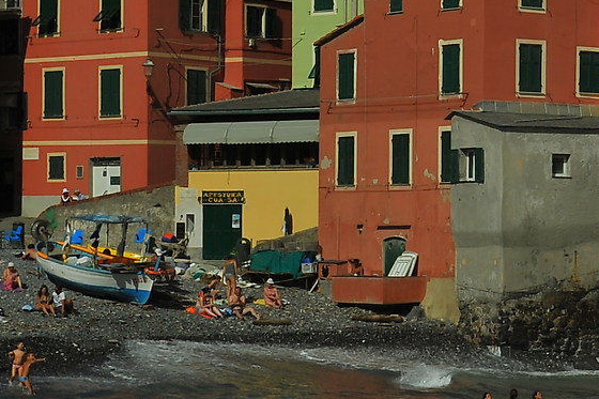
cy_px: 172
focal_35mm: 150
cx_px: 615
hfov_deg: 13.5
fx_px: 2495
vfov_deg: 9.1
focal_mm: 35
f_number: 10
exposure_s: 1/1000
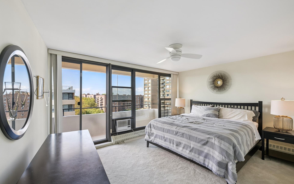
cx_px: 149
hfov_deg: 101.5
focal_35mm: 15
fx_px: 120
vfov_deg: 74.6
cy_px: 100
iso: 400
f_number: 8
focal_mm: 14
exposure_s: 1/125
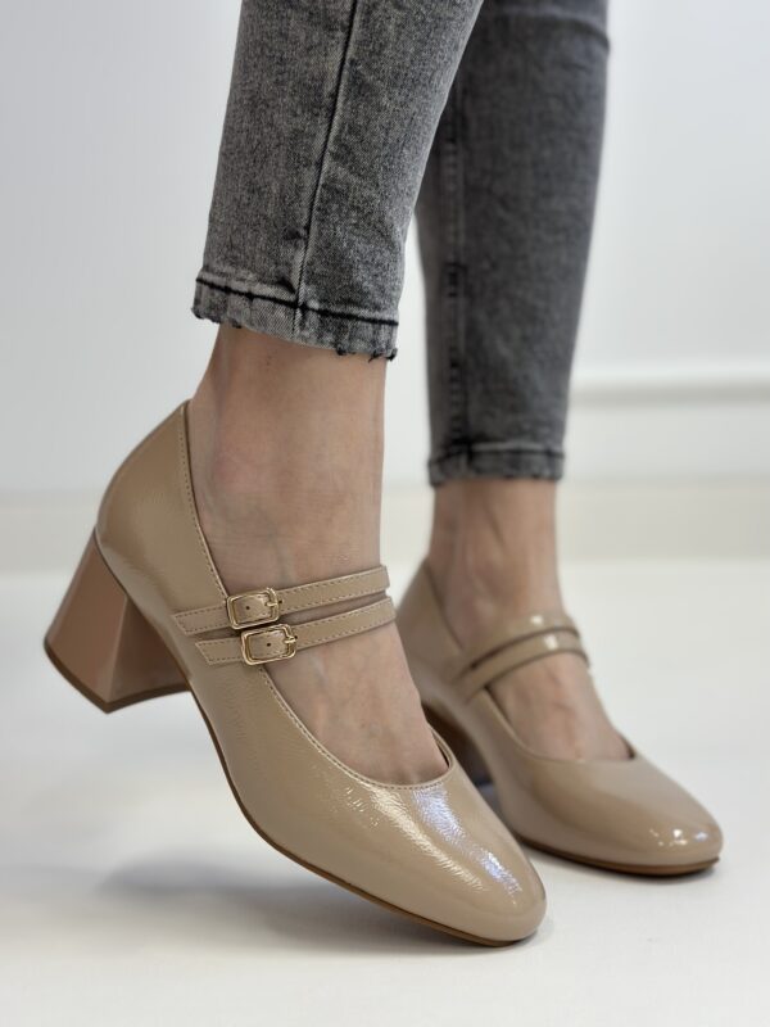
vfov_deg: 39.7
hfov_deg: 30.3
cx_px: 385
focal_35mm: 48
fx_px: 1424
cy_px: 514
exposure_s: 1/100
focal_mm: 6.86
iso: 125
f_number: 1.78
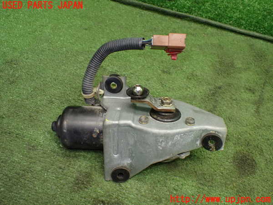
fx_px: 237
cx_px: 136
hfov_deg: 60.0
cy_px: 102
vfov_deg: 46.8
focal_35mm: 30
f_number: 2.3
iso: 800
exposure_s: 1/125
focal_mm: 5.4
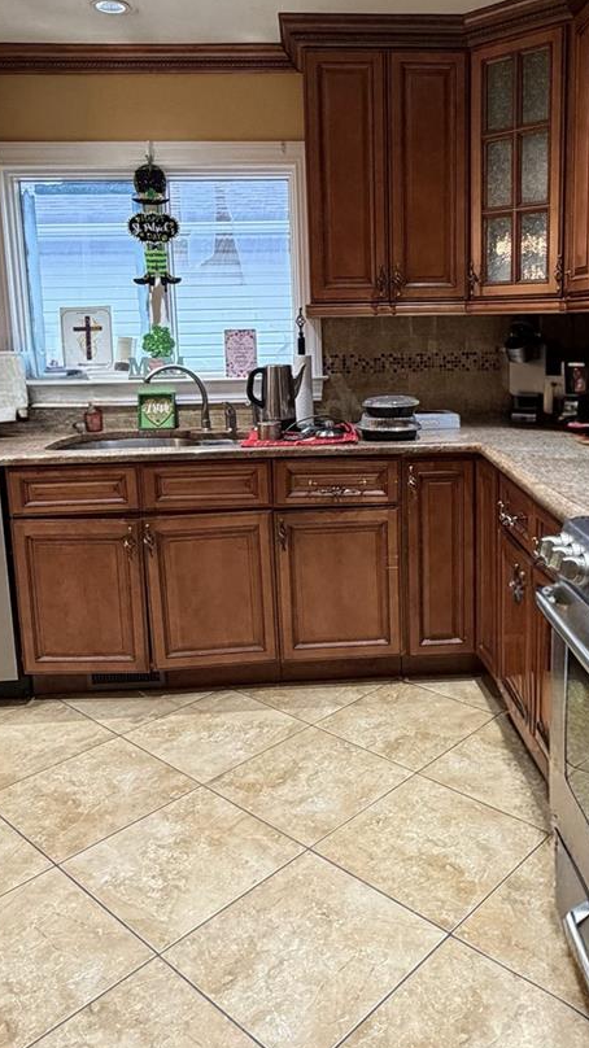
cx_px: 378
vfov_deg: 65.9
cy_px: 462
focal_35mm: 29
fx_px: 806
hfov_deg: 39.8
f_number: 2.2
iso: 250
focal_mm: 2.22
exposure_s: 1/60
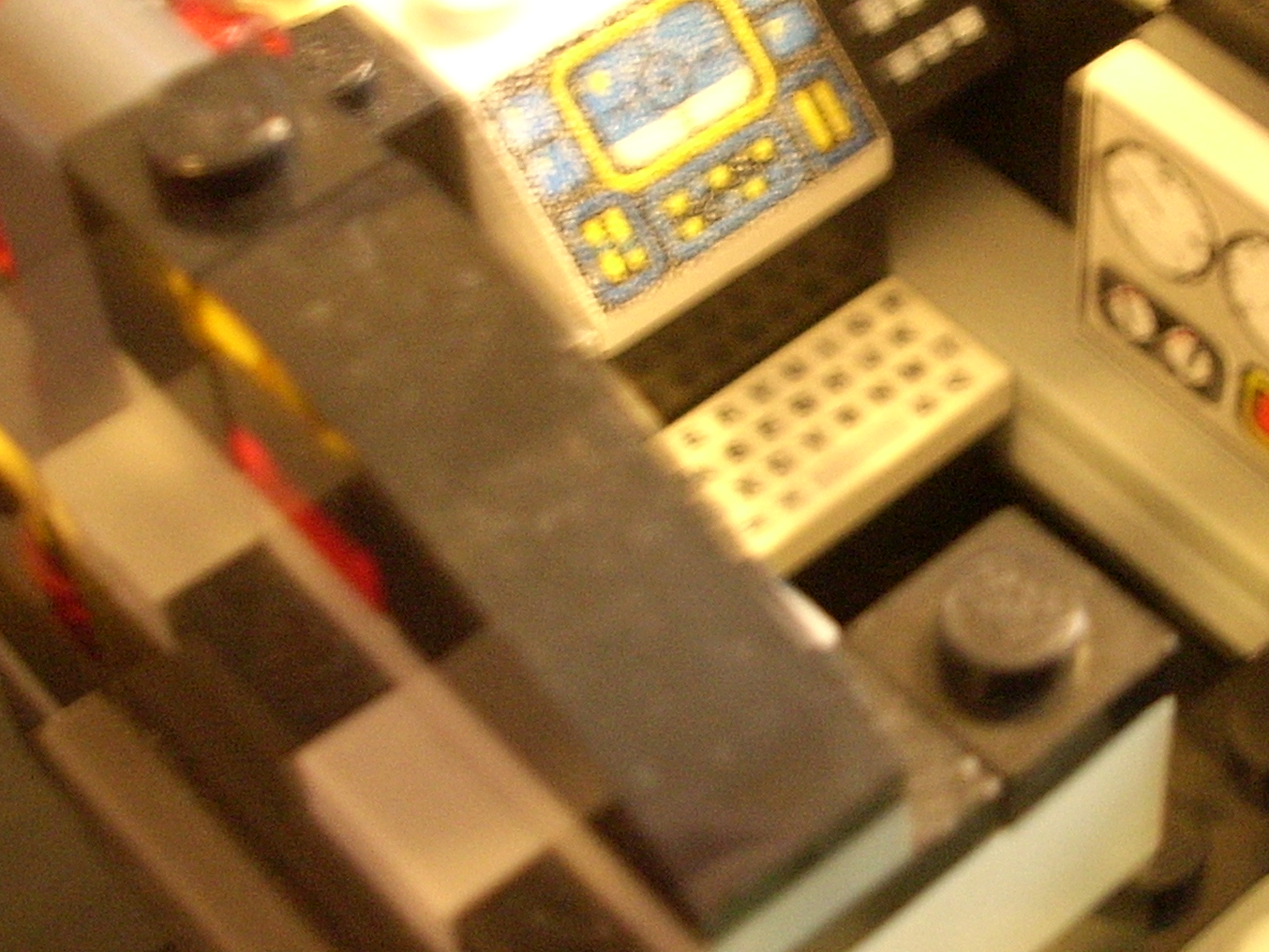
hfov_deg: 24.1
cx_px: 1010
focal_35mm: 80
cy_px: 226
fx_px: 2933
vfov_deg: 18.3
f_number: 2.8
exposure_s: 1/4
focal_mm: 6.2
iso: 248
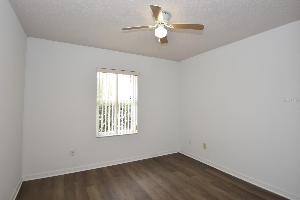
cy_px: 100
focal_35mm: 18
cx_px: 150
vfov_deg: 67.4
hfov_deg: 90.0
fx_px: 150
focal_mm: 12
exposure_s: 1/60
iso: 320
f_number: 4
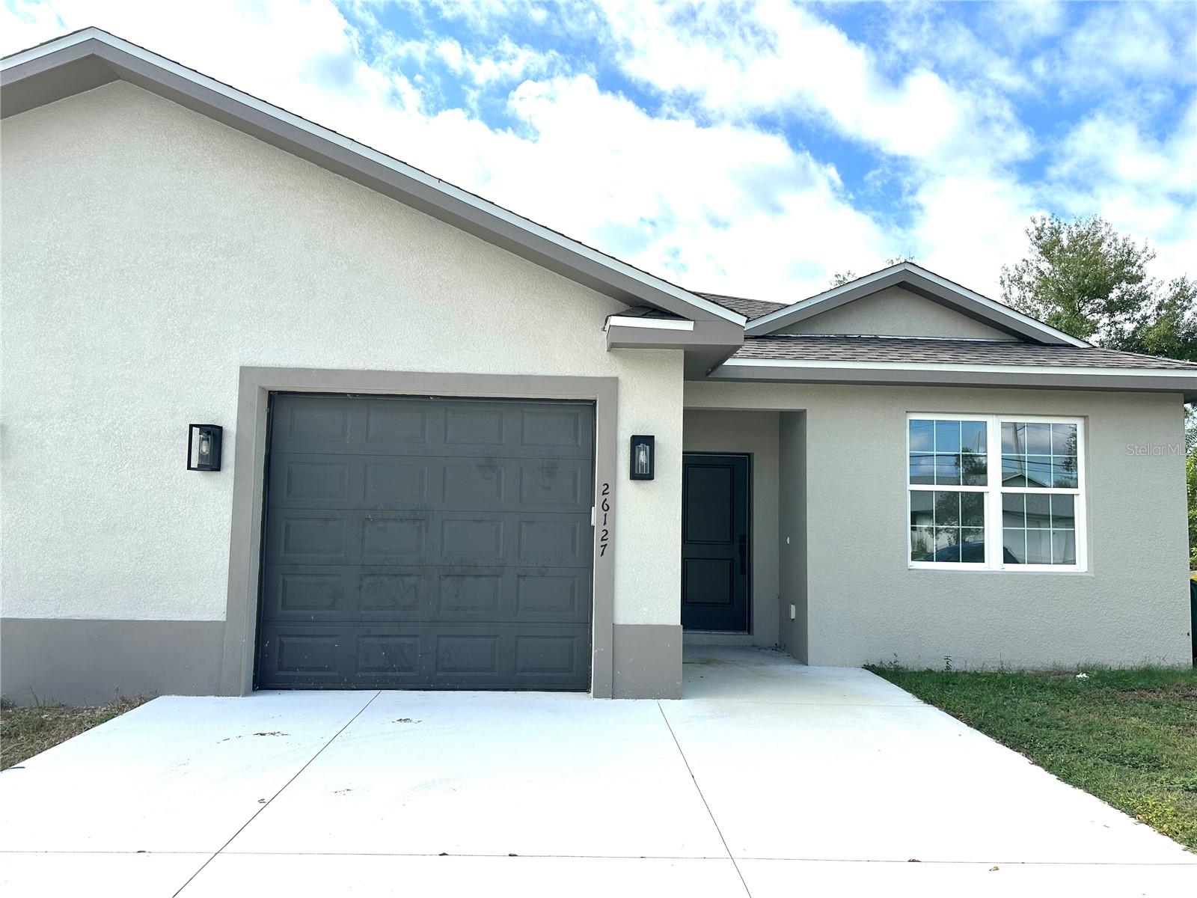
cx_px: 598
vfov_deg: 56.8
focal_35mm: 24
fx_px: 830
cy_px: 449
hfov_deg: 71.6
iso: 80
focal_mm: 6.86
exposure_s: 1/4184
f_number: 1.78
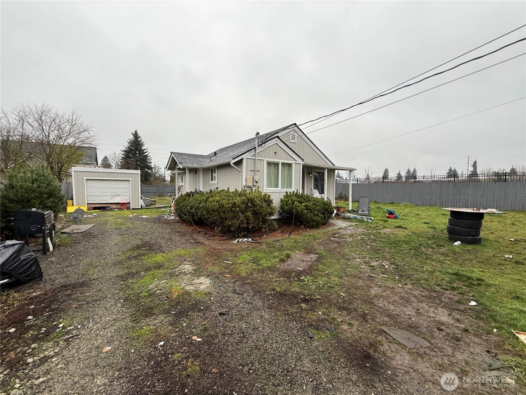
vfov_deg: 85.7
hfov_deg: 102.1
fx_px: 213
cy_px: 198
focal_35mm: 14
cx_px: 263
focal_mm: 2.22
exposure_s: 1/190
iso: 50
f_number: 2.2
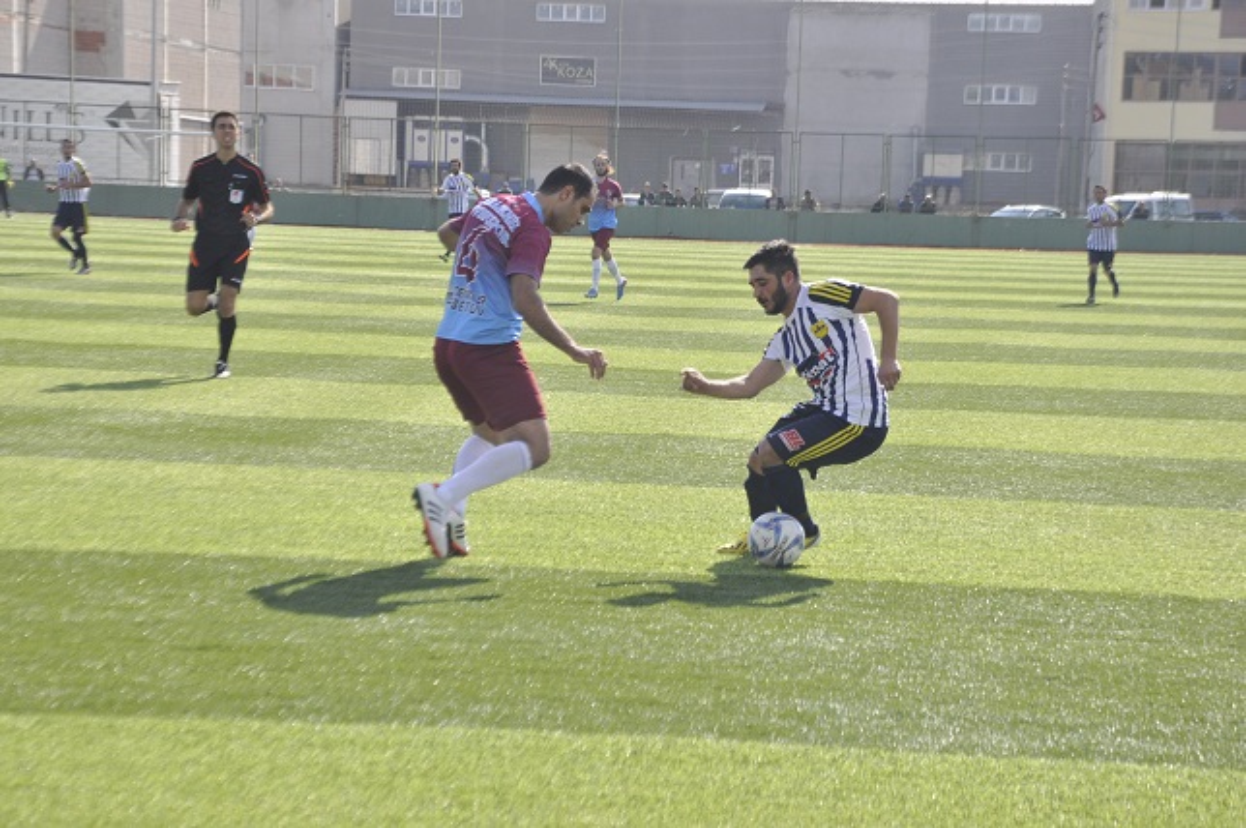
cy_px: 414
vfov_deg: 13.0
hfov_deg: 19.5
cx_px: 623
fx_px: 3630
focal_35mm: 105
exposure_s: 1/400
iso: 320
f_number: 6.3
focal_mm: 70
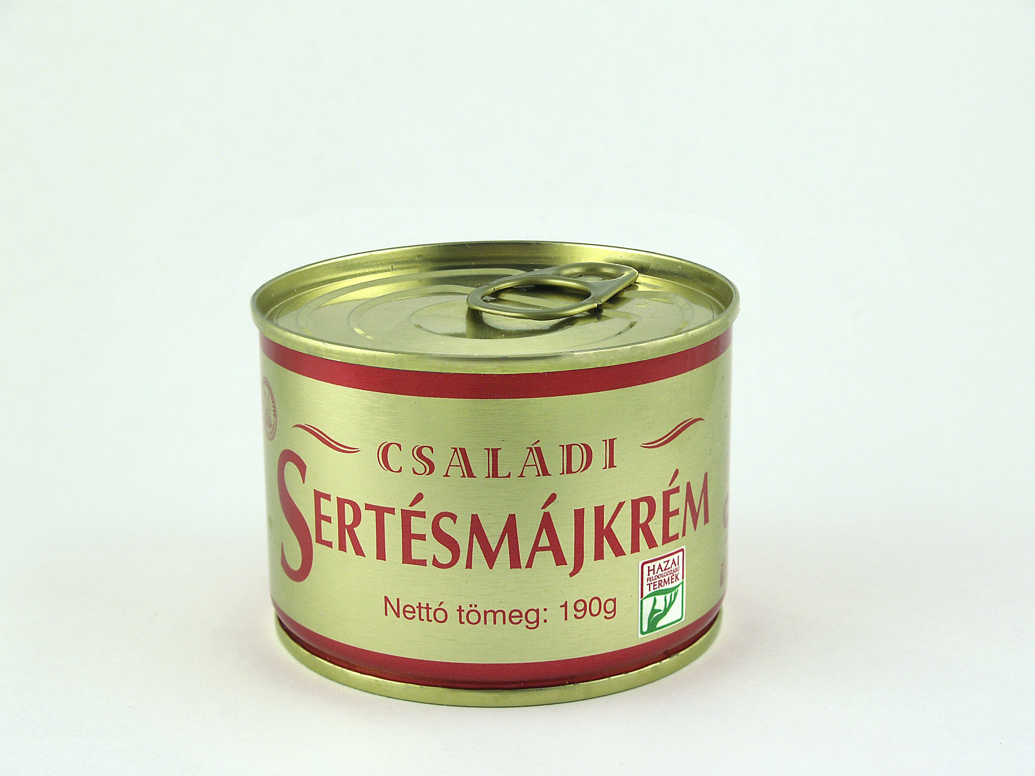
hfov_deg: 25.0
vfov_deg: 18.9
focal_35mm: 78
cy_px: 388
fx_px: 2332
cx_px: 518
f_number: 11
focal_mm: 39
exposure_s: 1/30
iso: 200
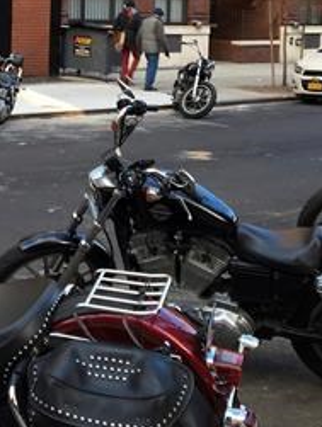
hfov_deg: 19.6
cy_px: 58
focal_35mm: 75
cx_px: 112
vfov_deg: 25.3
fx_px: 928
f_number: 2.2
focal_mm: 4.15
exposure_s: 1/60
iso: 25
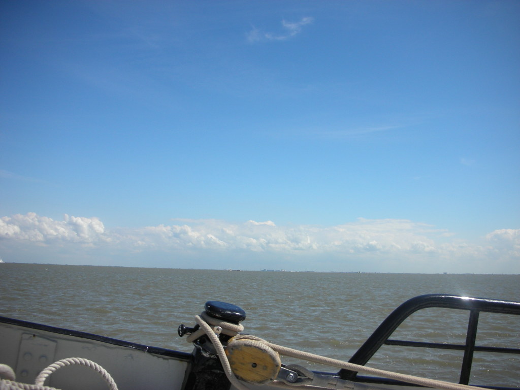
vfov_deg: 40.7
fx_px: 526
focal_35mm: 35
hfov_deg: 52.6
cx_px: 260
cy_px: 195
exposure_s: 1/134
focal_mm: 5.8
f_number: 8.5
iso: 50
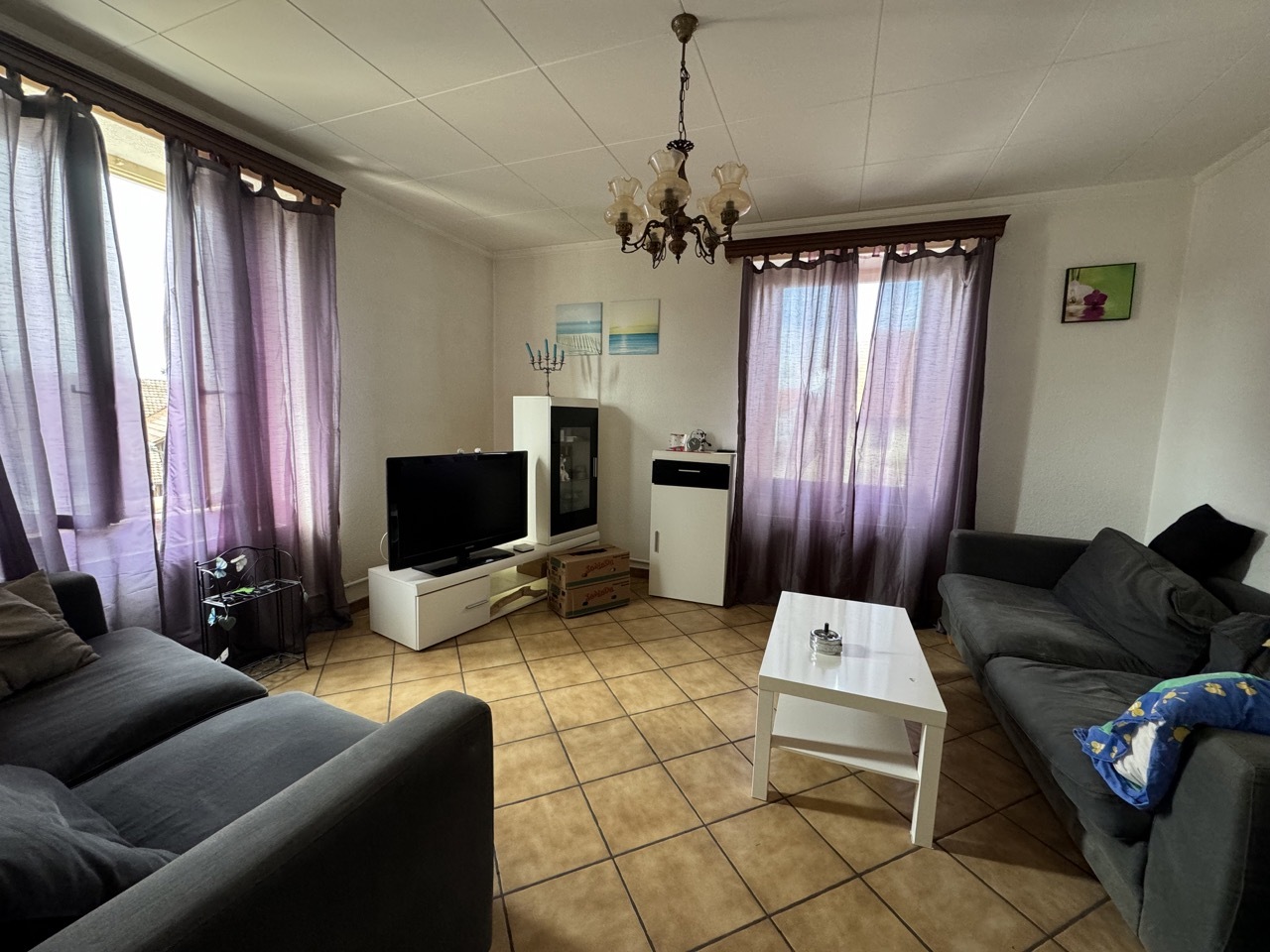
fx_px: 514
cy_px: 476
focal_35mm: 14
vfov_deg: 85.7
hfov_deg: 102.1
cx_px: 635
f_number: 2.2
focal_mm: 2.22
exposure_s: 1/99
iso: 250
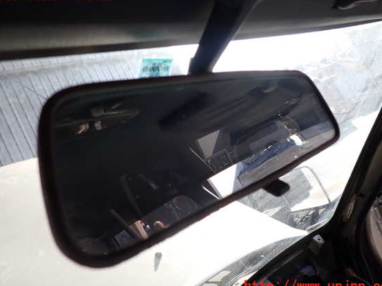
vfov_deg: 51.4
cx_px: 193
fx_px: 298
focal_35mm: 27
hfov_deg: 65.3
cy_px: 141
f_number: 2.8
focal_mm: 4.5
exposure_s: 1/320
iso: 100
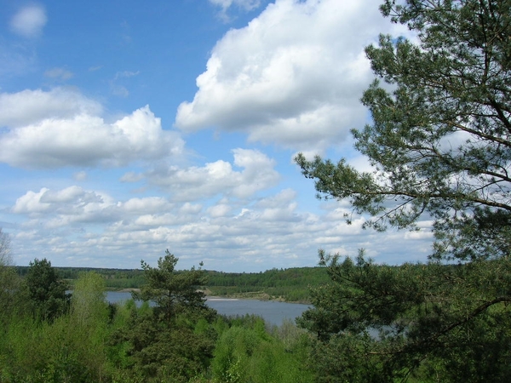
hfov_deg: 54.0
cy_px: 192
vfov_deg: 41.8
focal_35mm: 34
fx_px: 502
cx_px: 256
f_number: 4.9
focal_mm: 5.7
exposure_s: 1/506
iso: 50
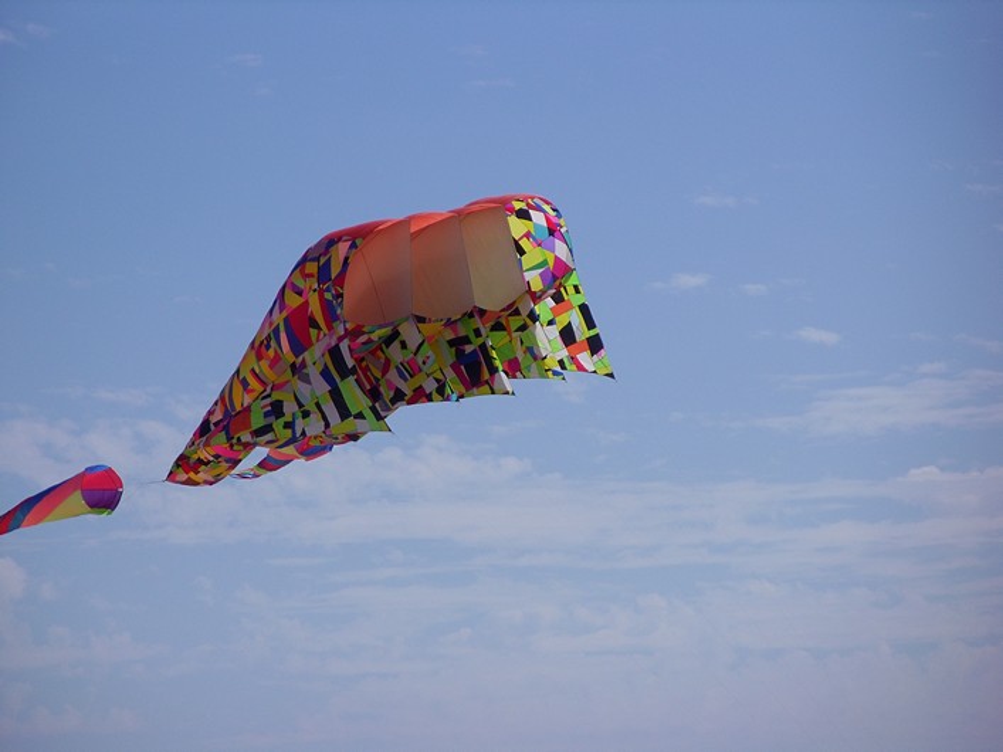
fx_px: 6287
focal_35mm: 217
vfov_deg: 6.8
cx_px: 502
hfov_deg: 9.1
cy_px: 376
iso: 80
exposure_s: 1/145
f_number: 16
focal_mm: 39.2
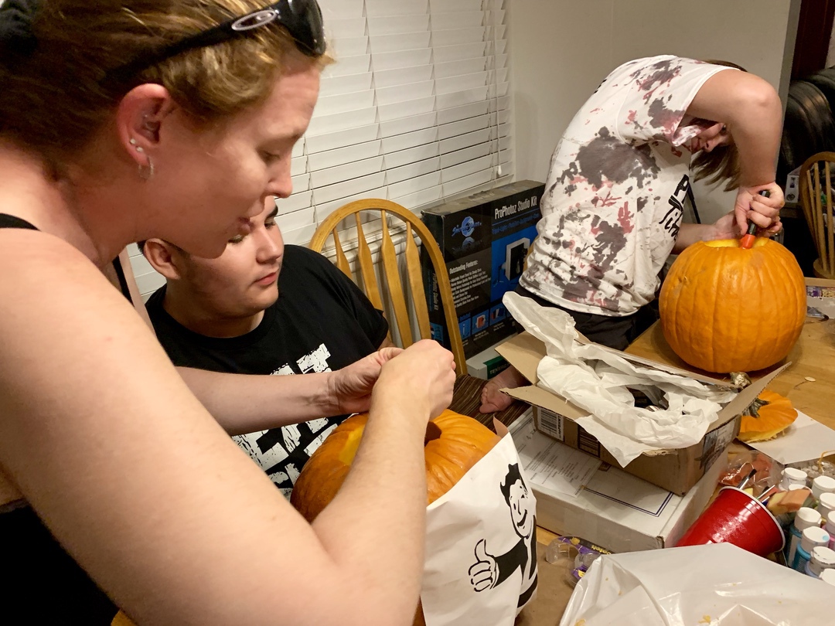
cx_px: 418
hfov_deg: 67.3
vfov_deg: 53.1
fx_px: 627
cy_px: 313
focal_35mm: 26
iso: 320
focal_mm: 4.25
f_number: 1.8
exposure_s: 1/40
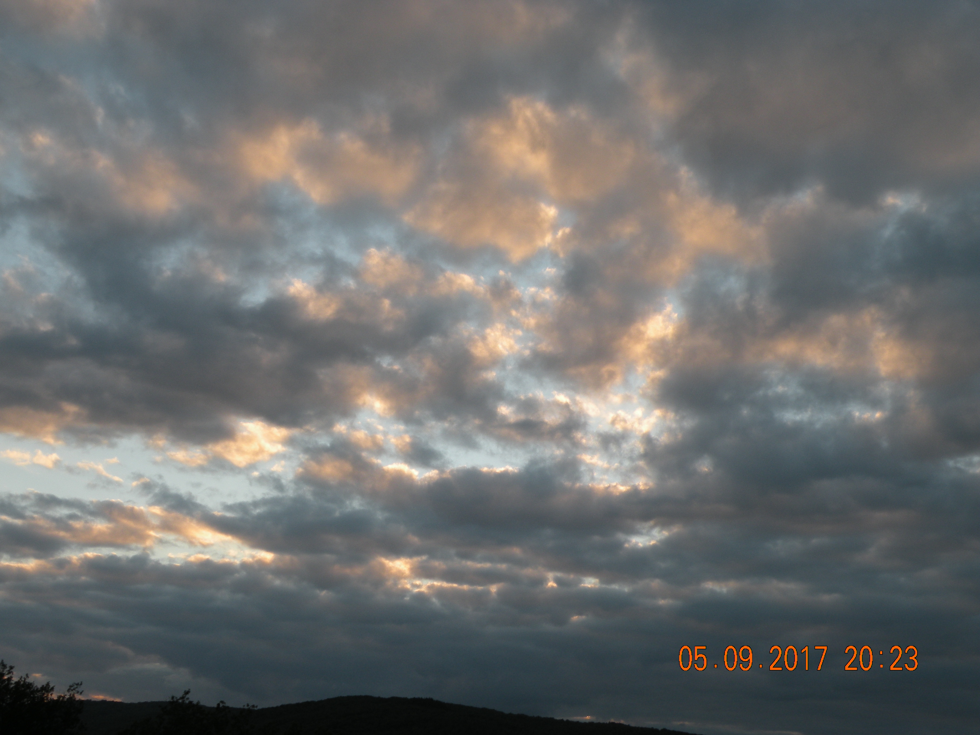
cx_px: 490
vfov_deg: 34.3
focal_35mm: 42
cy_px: 368
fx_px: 1189
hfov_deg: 44.8
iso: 64
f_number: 4.5
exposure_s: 1/170
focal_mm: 7.4
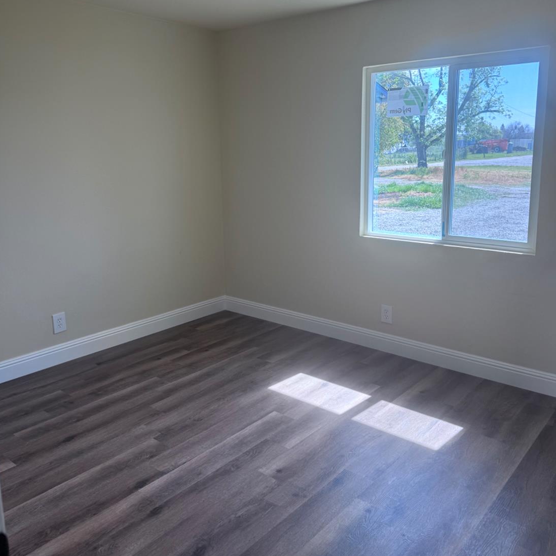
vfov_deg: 55.4
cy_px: 237
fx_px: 527
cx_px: 282
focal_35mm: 29
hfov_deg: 55.6
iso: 64
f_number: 1.78
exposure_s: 1/218
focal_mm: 6.76
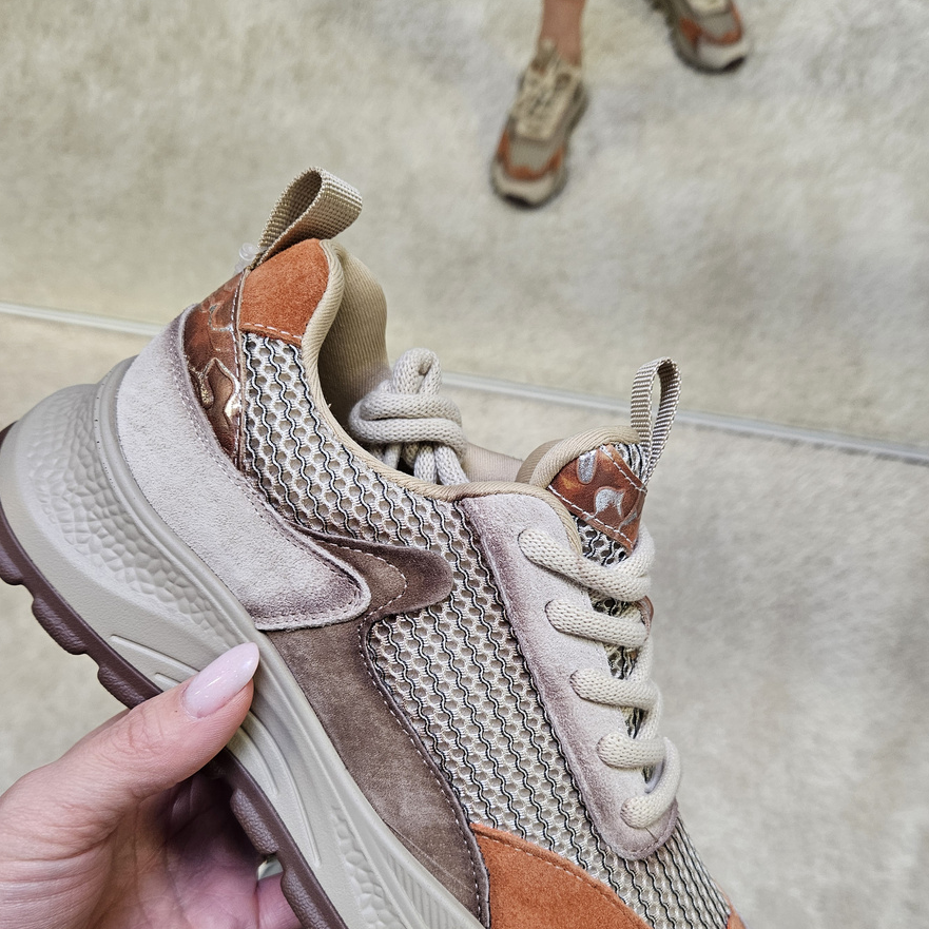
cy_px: 595
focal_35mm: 30
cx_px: 513
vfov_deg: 53.3
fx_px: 911
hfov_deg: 53.9
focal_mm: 5.4
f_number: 1.8
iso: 320
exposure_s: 1/100
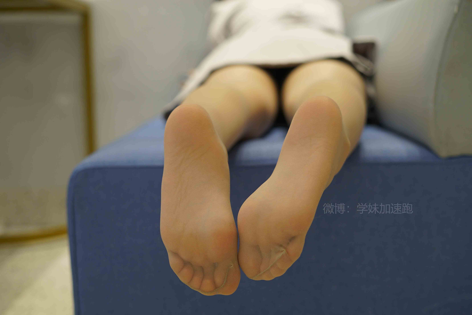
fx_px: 656
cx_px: 236
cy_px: 158
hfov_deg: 39.6
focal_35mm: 50
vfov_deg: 27.0
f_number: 2.8
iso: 320
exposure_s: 1/60
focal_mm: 50
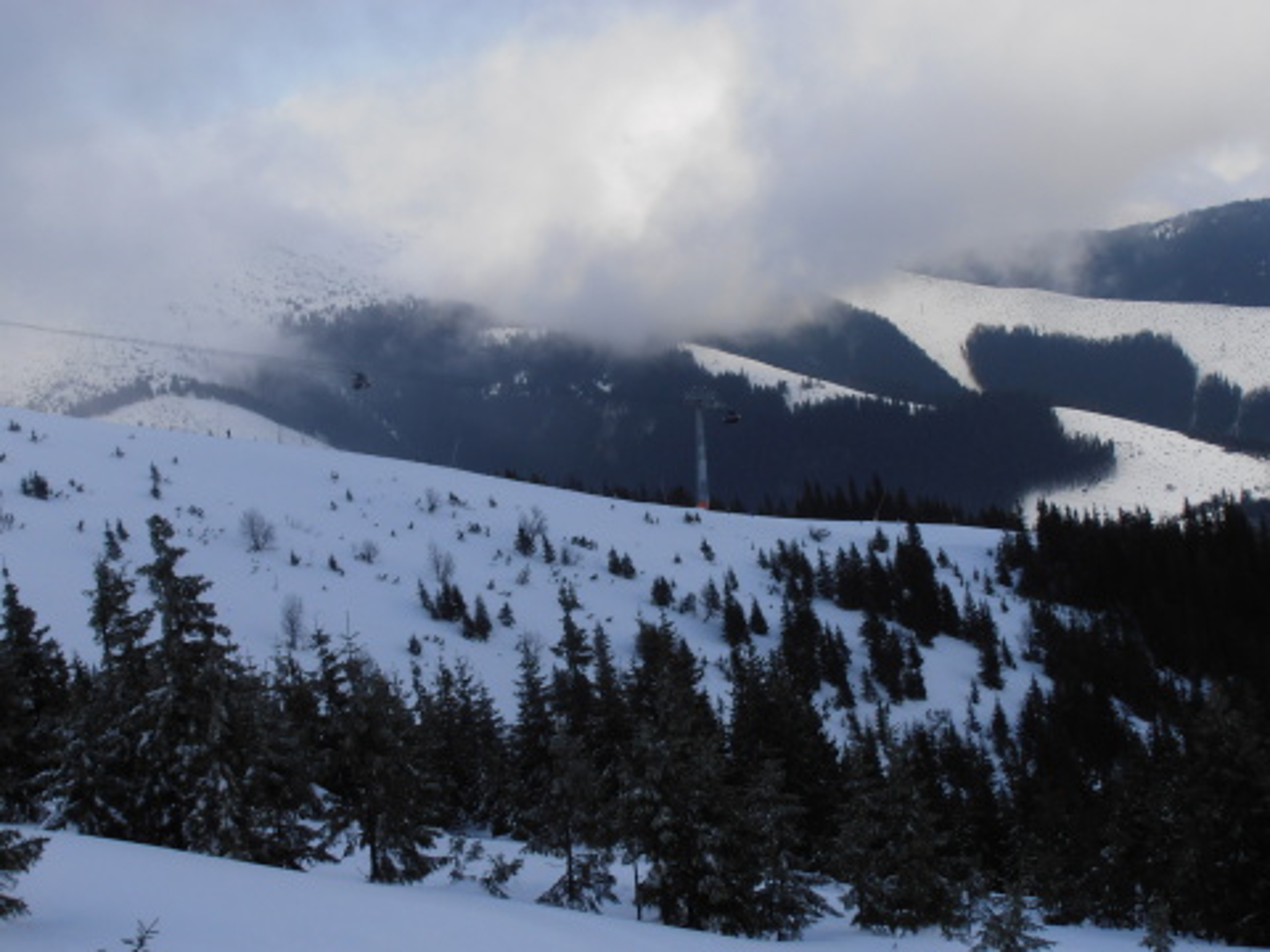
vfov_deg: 21.3
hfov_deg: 28.2
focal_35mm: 69
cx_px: 635
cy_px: 476
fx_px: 2531
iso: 80
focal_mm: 12.29
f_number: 12
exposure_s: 1/100
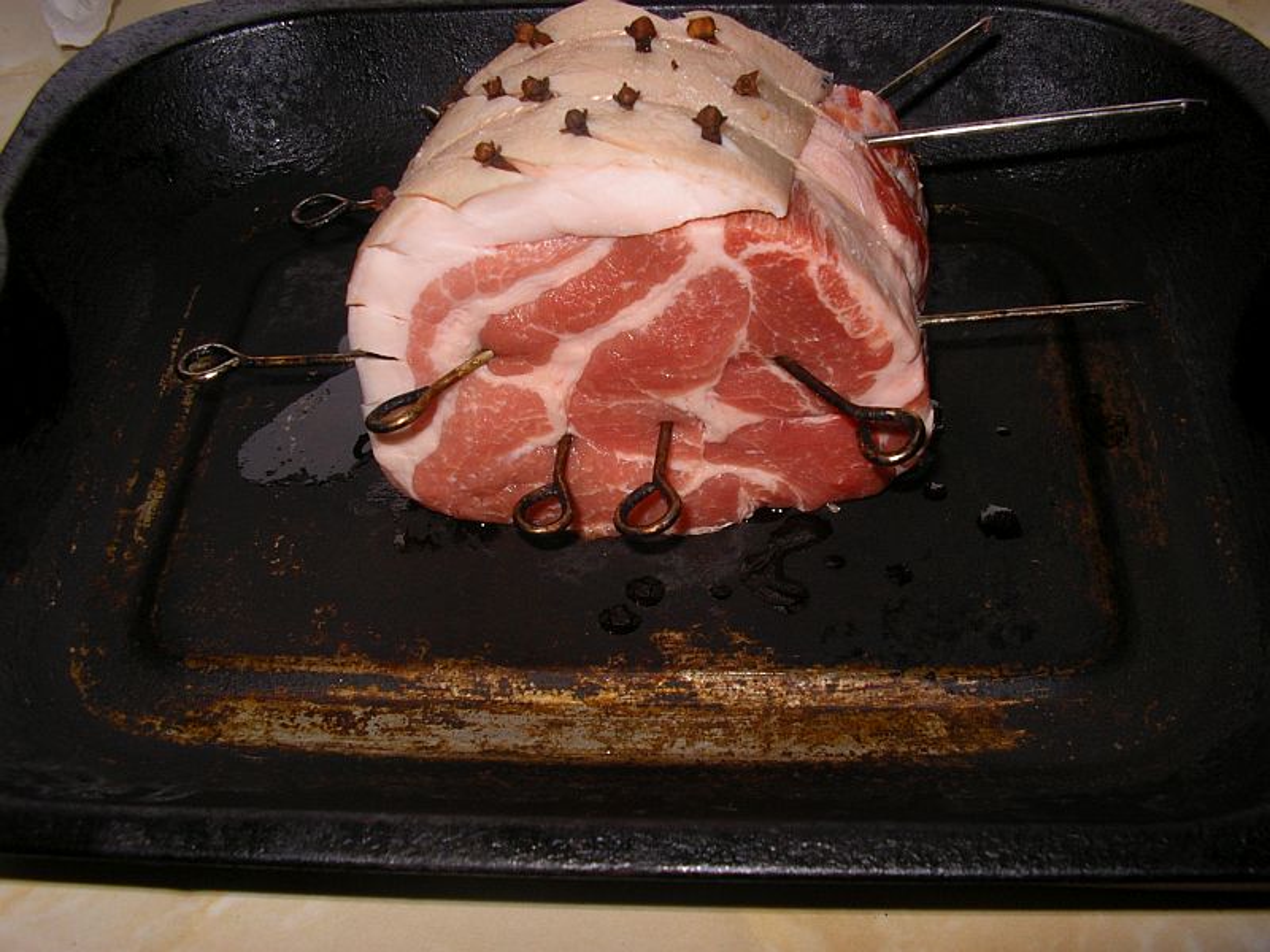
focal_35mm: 38
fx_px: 1394
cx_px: 635
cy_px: 476
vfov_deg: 37.7
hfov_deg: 49.0
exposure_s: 1/60
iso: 50
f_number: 4.1
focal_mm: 5.8
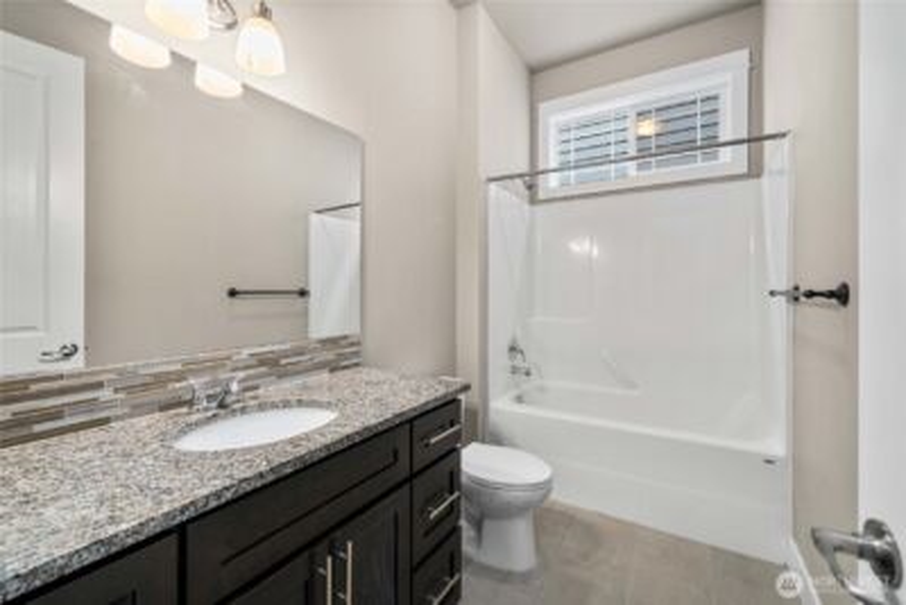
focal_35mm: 14
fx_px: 352
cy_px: 302
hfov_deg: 104.2
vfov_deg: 81.3
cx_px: 453
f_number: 6.3
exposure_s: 1/60
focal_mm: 14
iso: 250
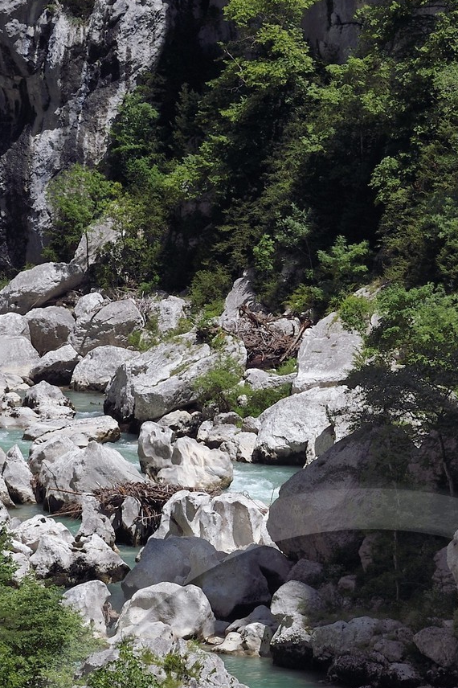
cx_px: 370
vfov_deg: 6.1
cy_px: 864
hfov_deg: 4.1
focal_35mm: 337
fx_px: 6436
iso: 200
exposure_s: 1/320
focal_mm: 120
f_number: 13
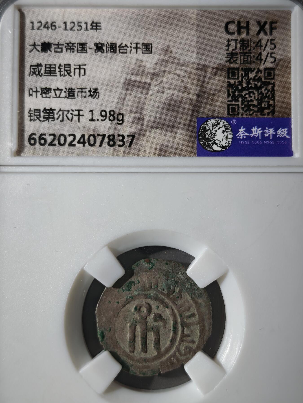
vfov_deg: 38.2
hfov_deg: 29.1
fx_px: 584
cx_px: 152
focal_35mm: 50
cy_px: 202
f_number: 1.63
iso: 50
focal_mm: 5.85
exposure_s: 1/290
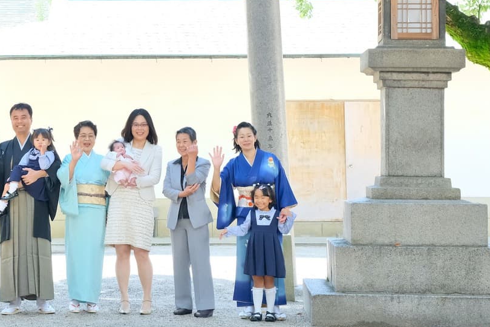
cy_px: 52
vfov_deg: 14.2
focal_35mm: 96
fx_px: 1307
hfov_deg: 21.0
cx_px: 112
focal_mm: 35.8
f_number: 5.6
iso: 1600
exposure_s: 1/160
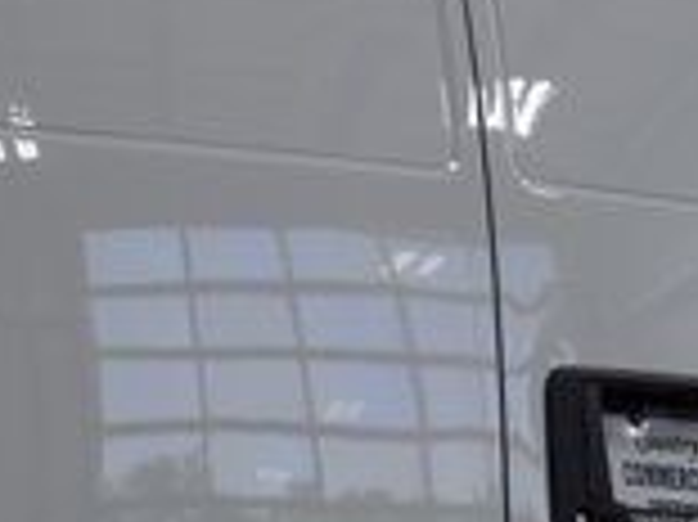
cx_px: -284
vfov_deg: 7.1
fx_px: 4211
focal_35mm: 209
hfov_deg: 9.3
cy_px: 497
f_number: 5
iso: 400
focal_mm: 35
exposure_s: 1/80
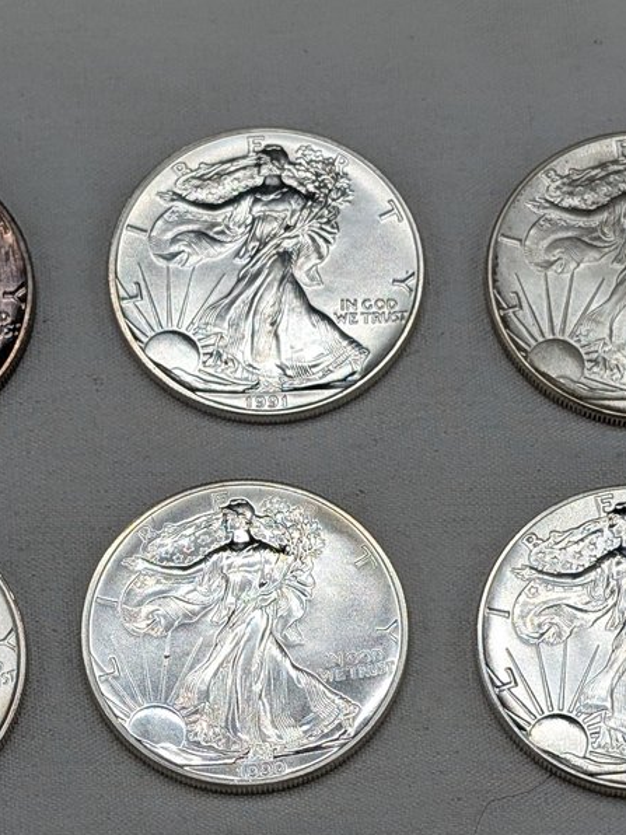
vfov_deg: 15.8
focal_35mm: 124
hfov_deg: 12.0
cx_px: 289
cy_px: 616
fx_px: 2990
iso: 19
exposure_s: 1/985
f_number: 1.68
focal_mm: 6.9
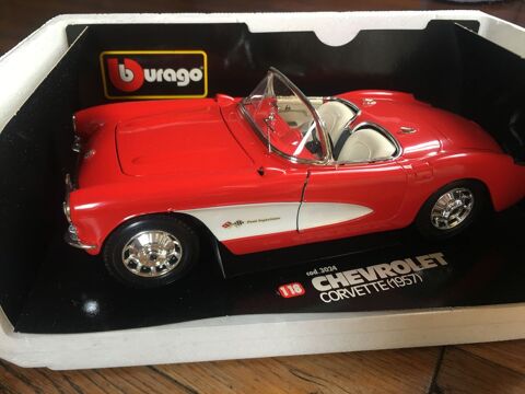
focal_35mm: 29
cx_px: 262
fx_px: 440
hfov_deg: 61.7
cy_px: 197
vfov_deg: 48.2
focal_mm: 4.15
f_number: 2.2
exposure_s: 1/17
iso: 40
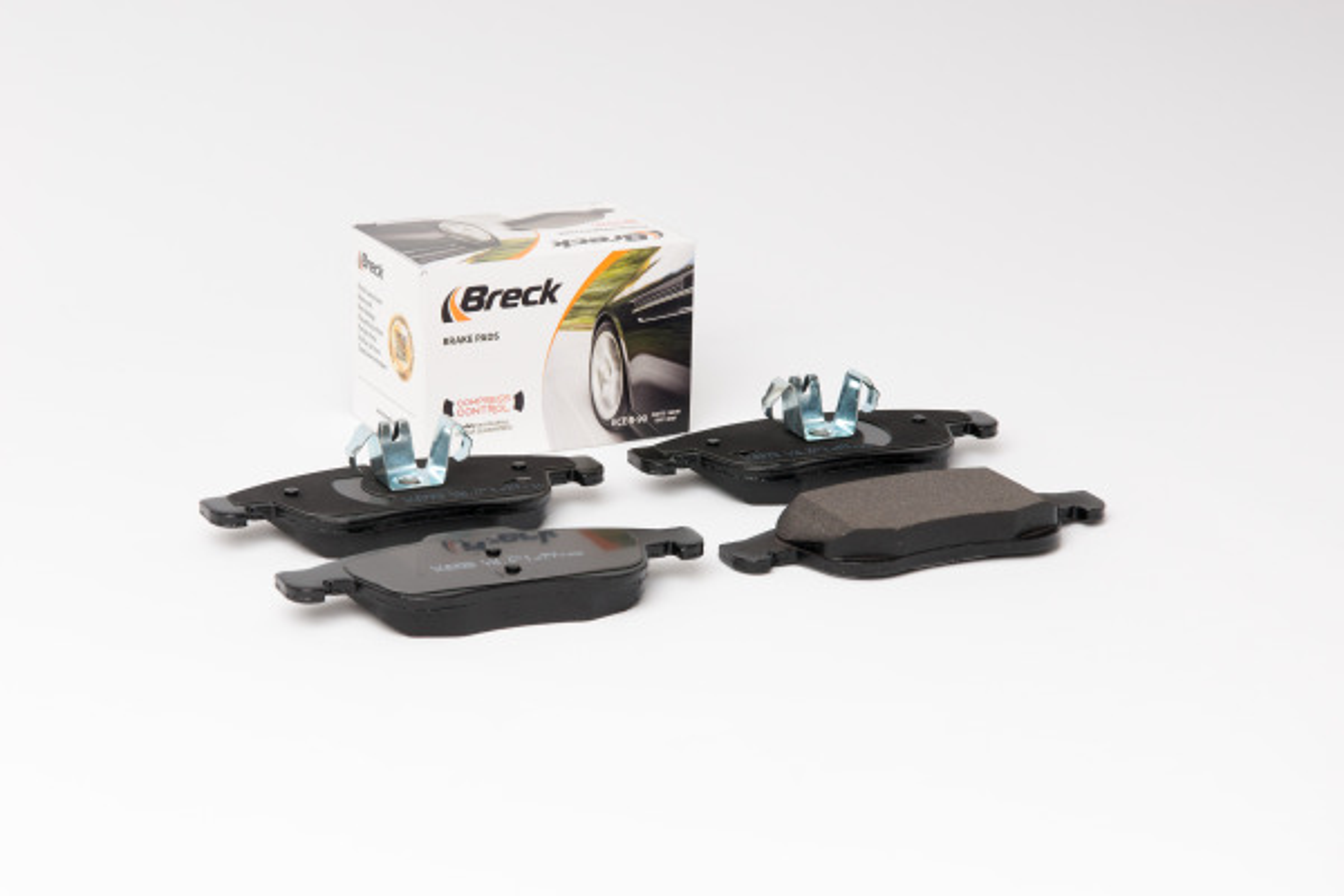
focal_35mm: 90
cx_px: 672
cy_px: 448
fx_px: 3360
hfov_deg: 22.6
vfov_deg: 15.2
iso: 100
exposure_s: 1/200
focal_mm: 60
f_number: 13
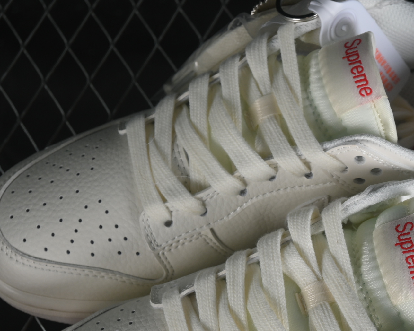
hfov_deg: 12.6
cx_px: 311
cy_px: 257
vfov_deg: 10.1
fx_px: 1862
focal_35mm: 152
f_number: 7.1
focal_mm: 50
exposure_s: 1/100
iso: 160
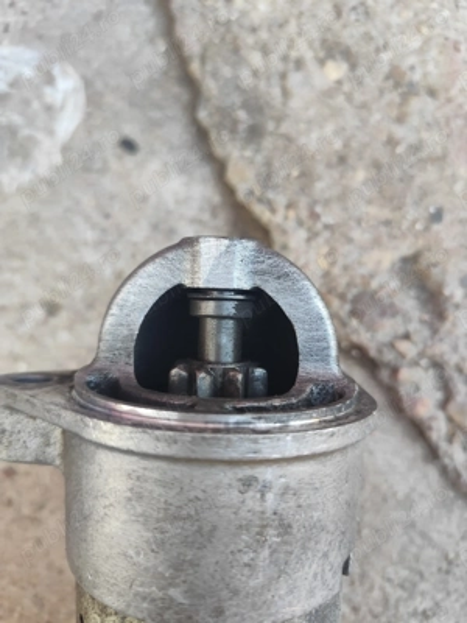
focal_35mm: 23
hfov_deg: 58.9
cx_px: 234
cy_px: 312
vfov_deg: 73.9
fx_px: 414
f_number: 1.65
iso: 250
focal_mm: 6.19
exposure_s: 1/100
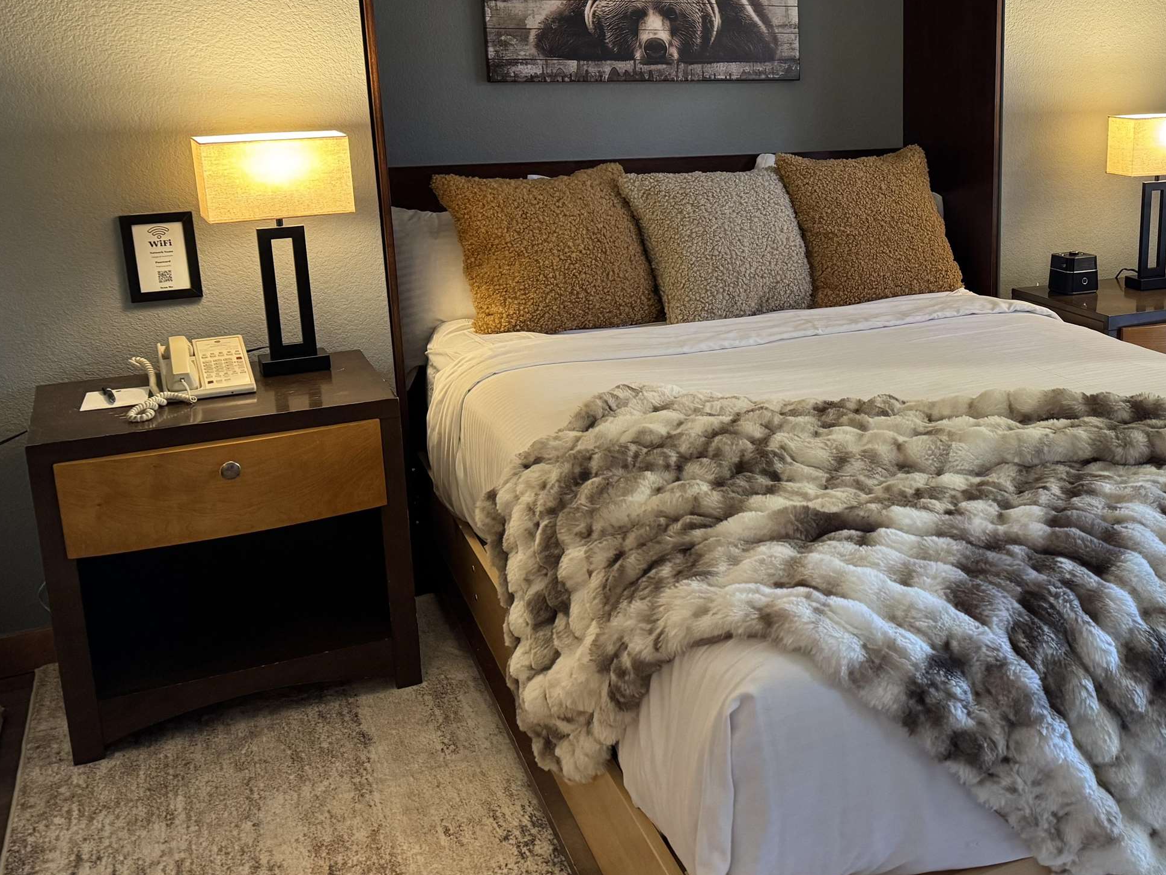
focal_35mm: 38
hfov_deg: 46.9
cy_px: 333
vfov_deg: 37.5
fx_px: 1280
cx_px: 900
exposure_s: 1/60
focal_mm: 6.76
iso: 400
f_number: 1.78
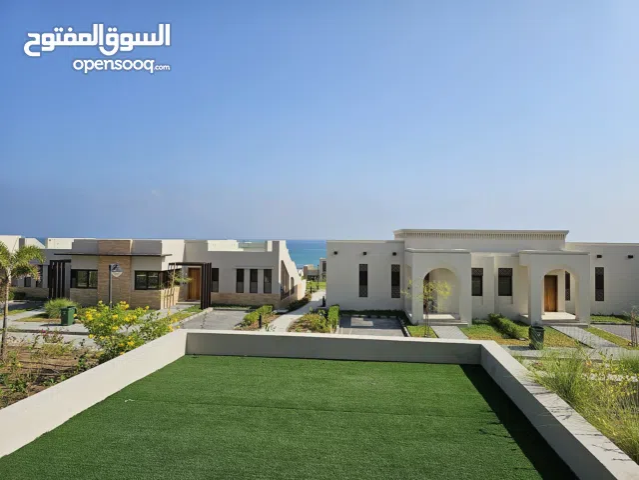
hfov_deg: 73.9
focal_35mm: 23
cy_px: 240
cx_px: 320
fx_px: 425
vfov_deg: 58.9
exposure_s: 1/1834
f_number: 1.7
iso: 12
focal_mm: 6.3
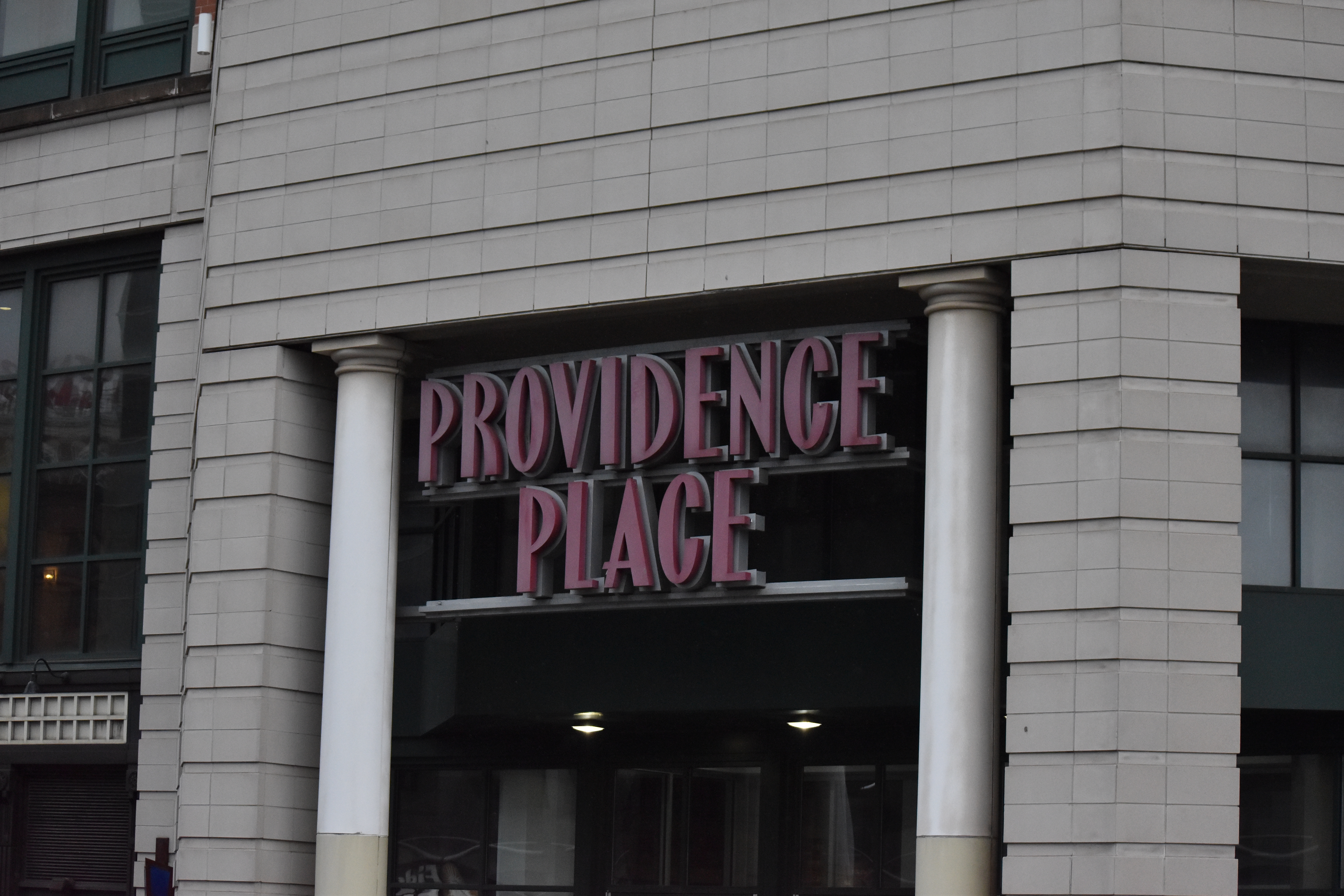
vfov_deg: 16.6
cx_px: 672
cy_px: 448
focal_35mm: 82
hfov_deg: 24.6
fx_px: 3080
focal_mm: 55
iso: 1250
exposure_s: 1/2000
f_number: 4
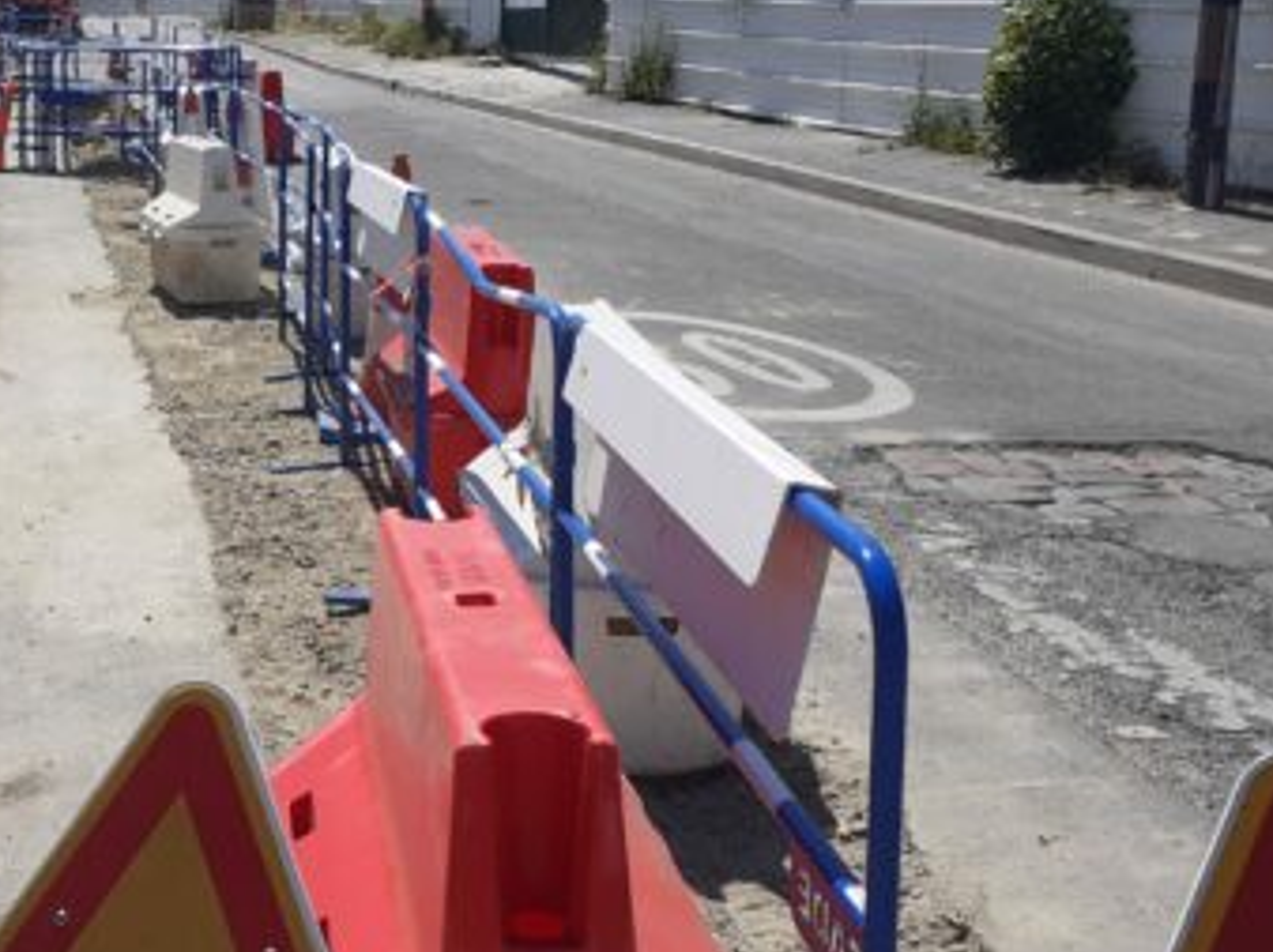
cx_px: 98
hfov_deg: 34.5
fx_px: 1911
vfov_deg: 28.0
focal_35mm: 52
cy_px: 399
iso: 40
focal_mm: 3.6
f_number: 1.9
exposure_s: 1/2747
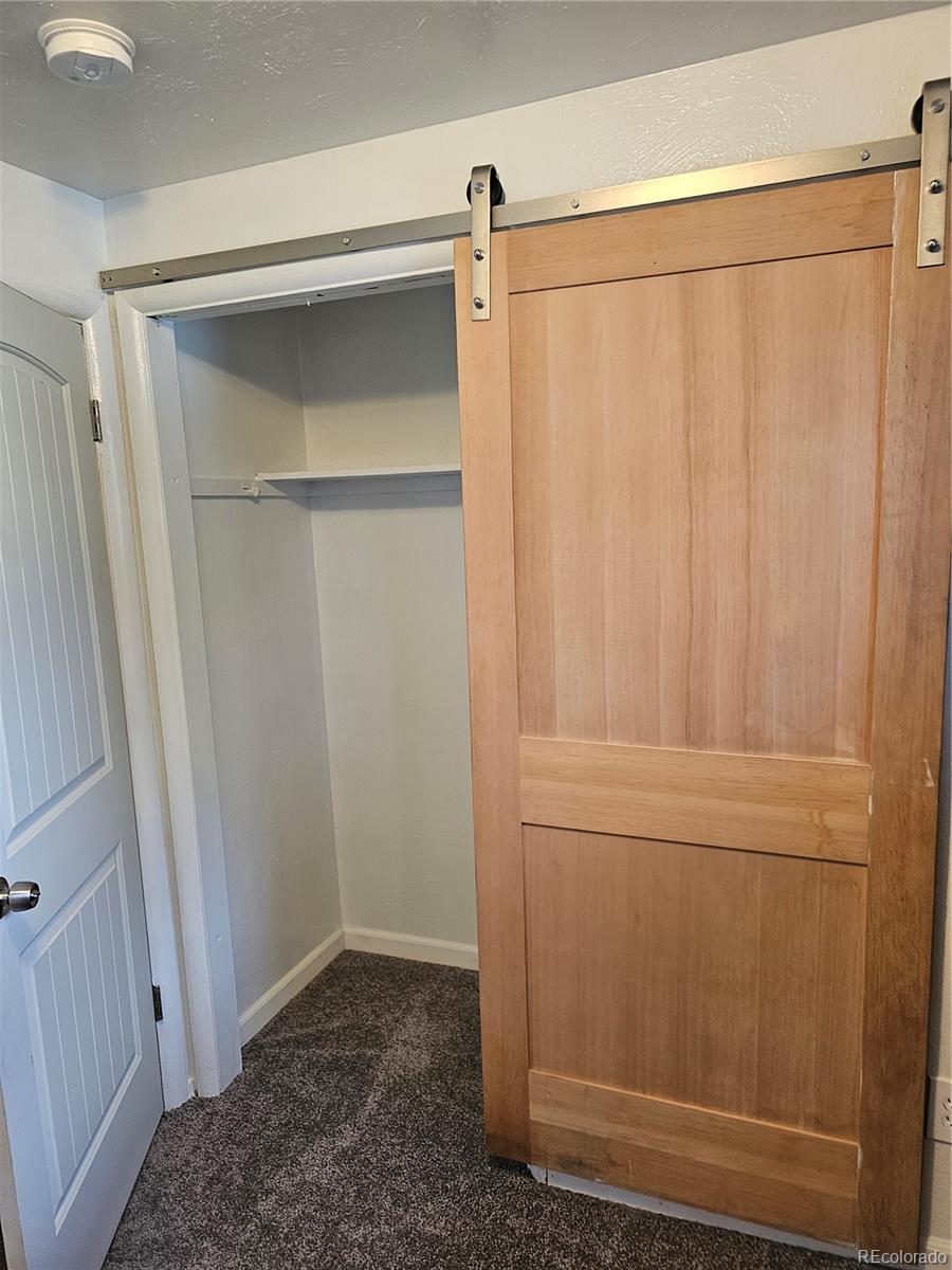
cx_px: 476
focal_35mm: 23
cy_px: 635
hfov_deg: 58.9
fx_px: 843
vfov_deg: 73.9
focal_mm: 6.3
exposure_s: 1/120
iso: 200
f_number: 1.7
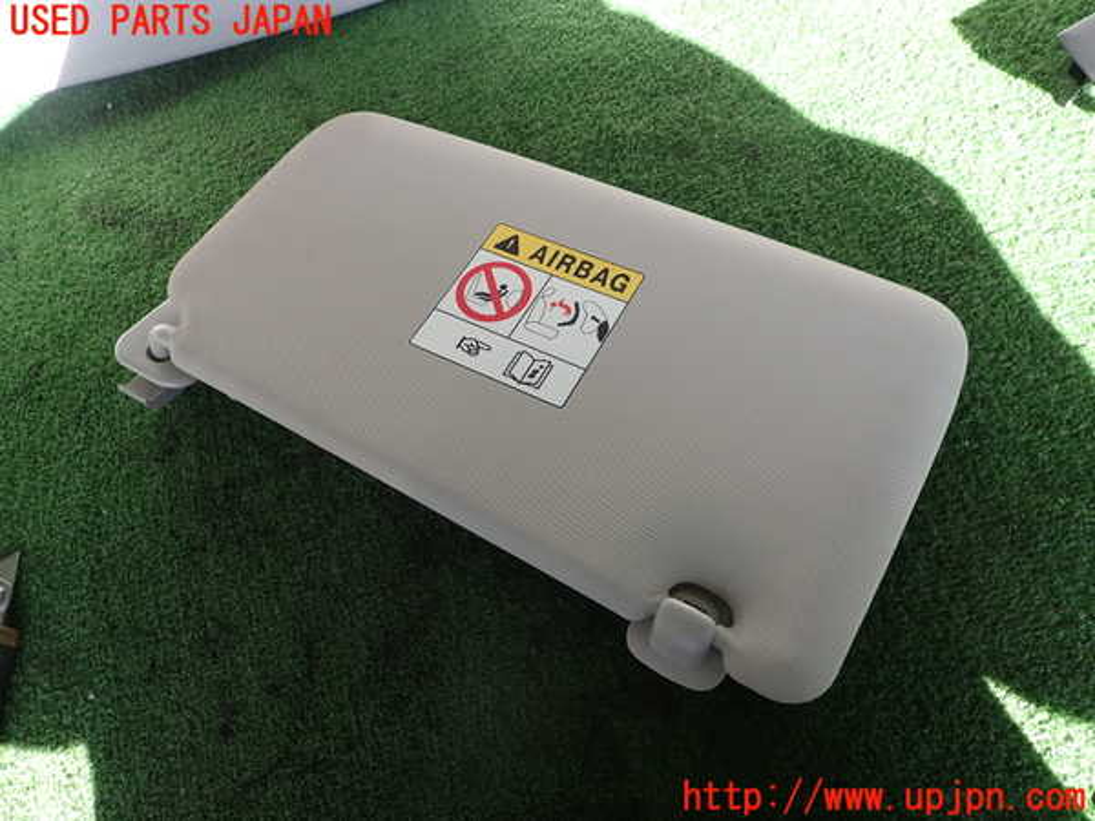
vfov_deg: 54.9
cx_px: 548
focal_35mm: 25
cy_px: 410
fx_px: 791
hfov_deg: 69.4
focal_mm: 4.5
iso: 100
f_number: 2.8
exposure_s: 1/100
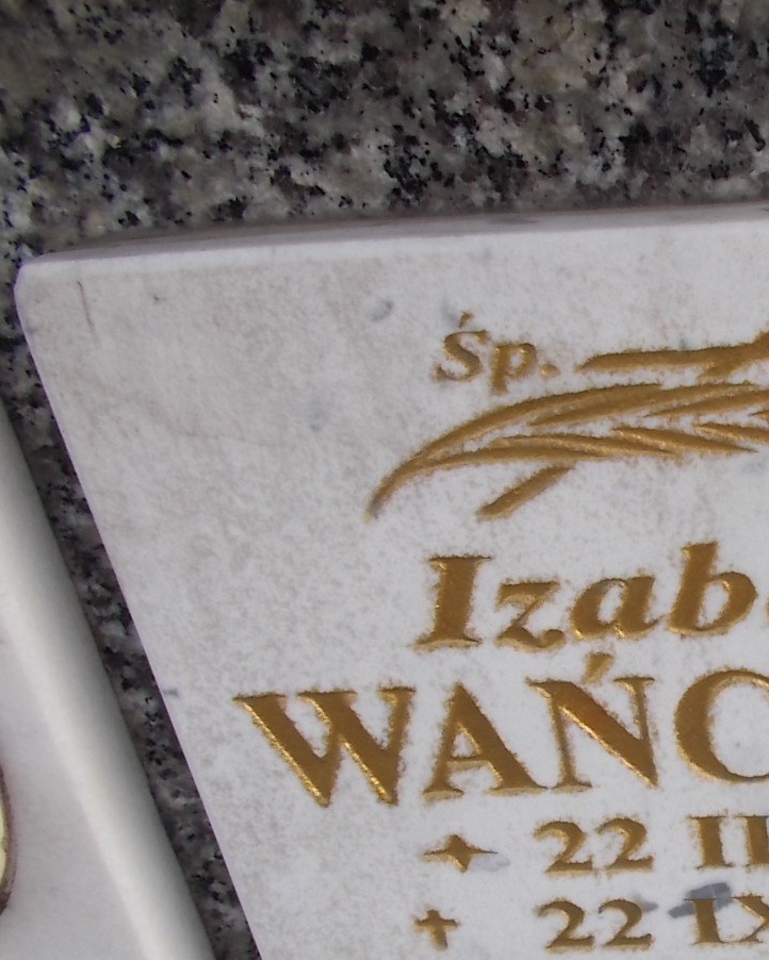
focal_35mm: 45
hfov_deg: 30.3
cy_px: 624
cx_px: 828
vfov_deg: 40.7
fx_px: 1280
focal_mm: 4.6
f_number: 3.2
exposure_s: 1/100
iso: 80
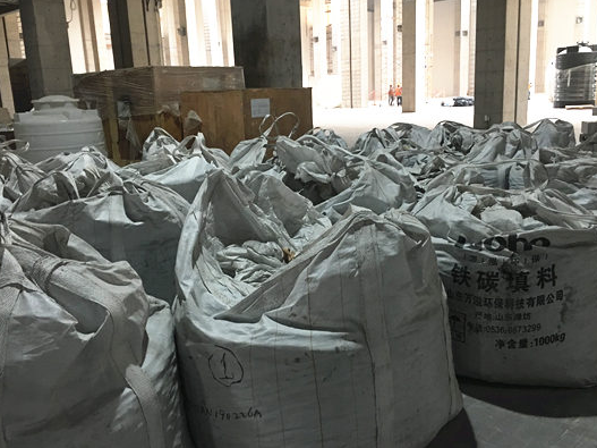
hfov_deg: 55.4
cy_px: 225
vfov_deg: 42.9
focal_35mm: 33
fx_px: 569
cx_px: 290
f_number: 2.2
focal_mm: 4.15
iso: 80
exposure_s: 1/15
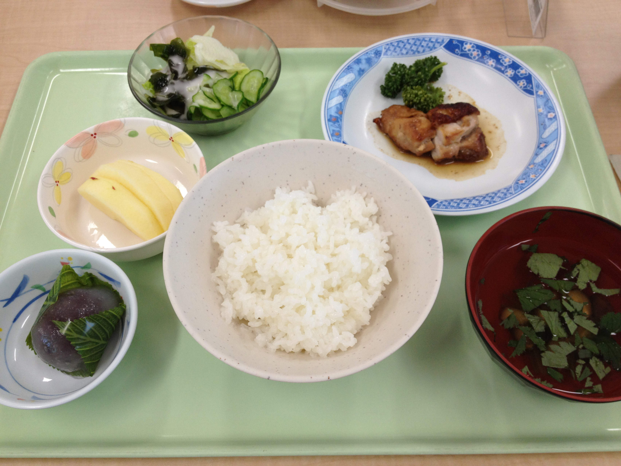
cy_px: 233
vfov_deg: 40.7
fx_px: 628
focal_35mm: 35
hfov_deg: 52.6
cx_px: 310
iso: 64
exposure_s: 1/60
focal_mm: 4.28
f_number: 2.4
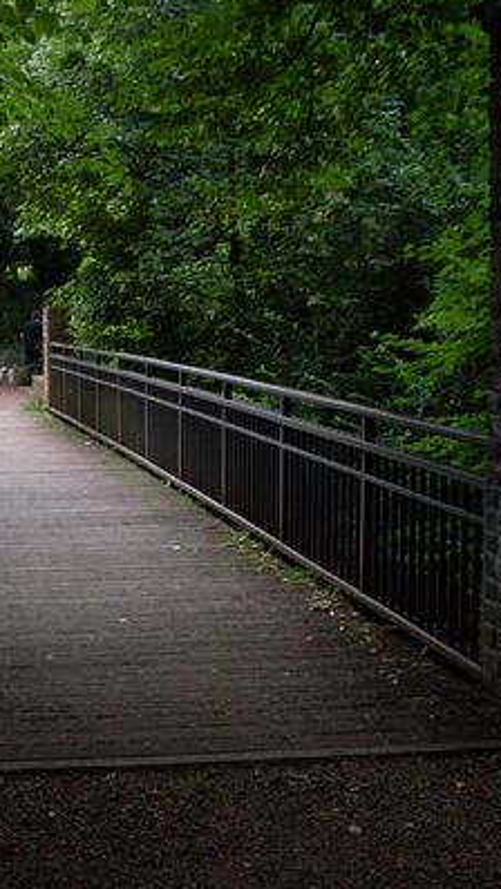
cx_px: 23
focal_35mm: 64
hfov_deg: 18.4
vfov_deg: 32.8
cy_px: 499
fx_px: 1511
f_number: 2.8
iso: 100
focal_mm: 6.3
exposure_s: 1/90
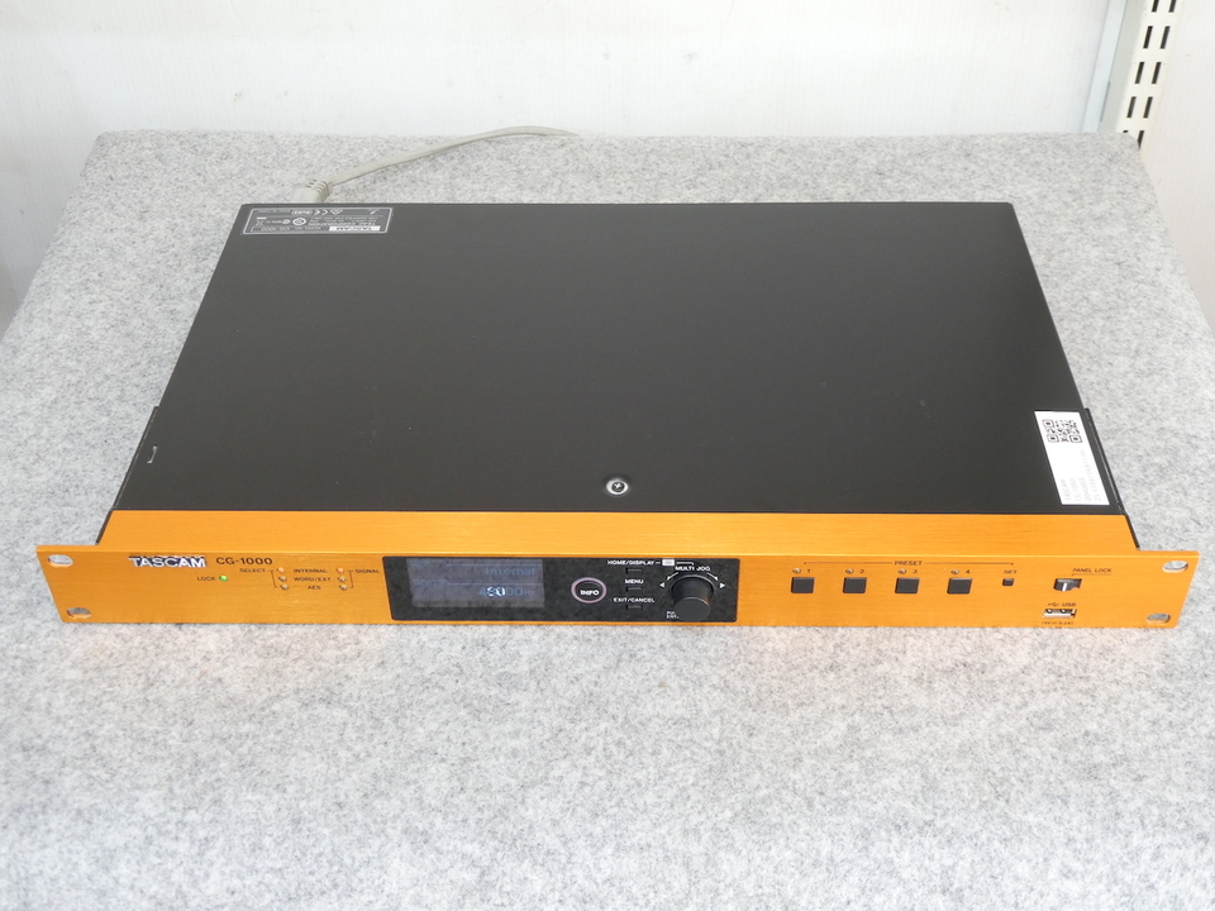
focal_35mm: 40
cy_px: 456
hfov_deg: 46.8
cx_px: 608
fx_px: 1404
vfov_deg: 36.0
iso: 200
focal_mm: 7.2
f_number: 3.8
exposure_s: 1/15
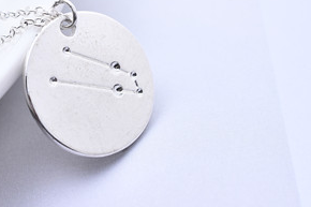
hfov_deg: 14.1
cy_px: 28
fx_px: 1252
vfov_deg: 9.4
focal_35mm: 145
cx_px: 113
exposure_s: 1/125
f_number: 8
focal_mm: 40
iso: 125
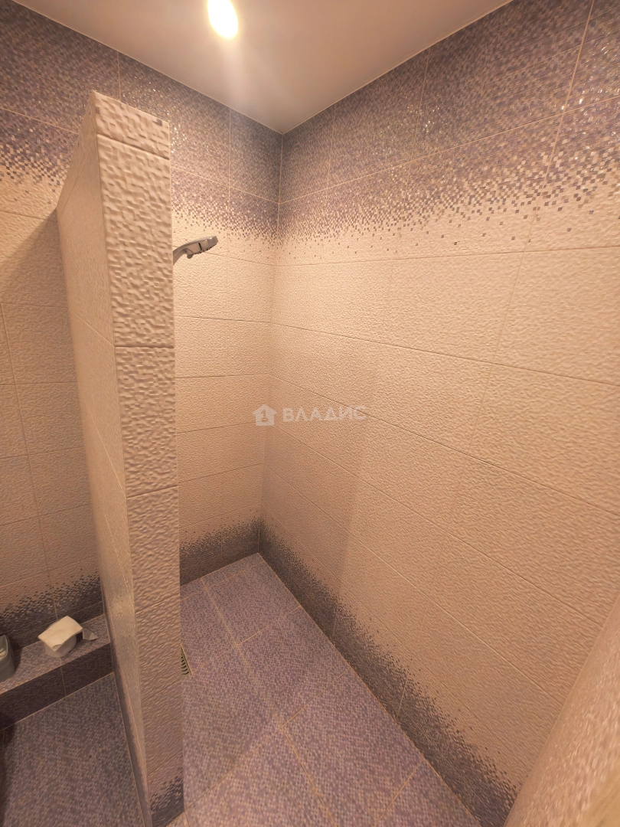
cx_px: 310
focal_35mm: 13
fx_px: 310
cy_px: 414
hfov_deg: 89.9
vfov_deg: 106.2
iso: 400
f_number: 2.2
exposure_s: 1/50
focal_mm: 1.95
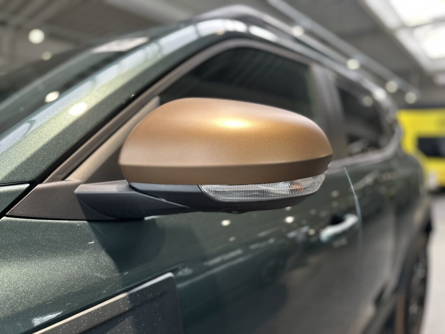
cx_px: 222
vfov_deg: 56.8
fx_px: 309
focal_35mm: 24
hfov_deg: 71.6
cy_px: 167
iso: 160
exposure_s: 1/121
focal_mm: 6.86
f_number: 1.78
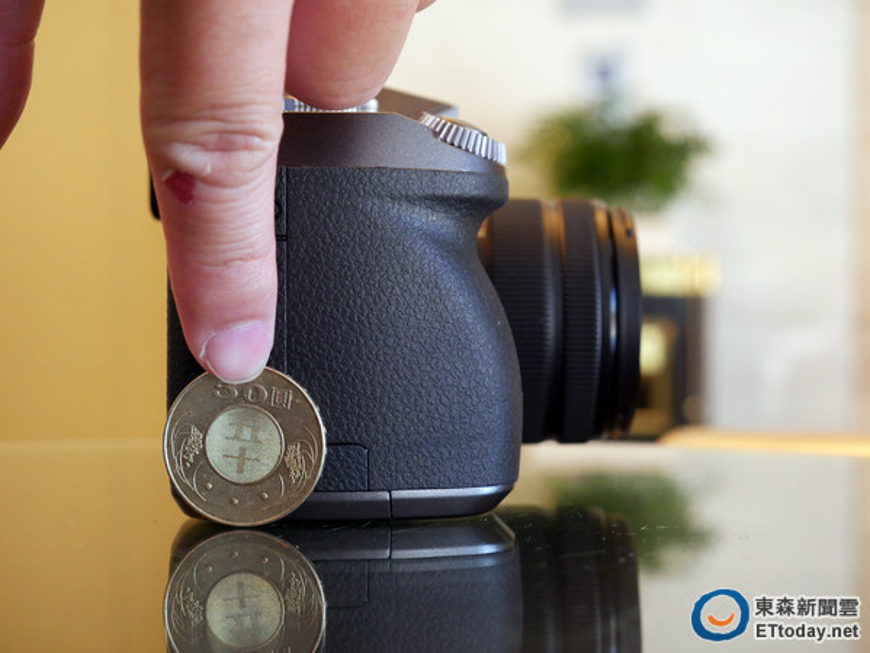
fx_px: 1408
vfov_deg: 26.1
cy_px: 326
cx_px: 435
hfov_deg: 34.3
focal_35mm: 56
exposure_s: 1/60
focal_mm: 28
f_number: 5.6
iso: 2000
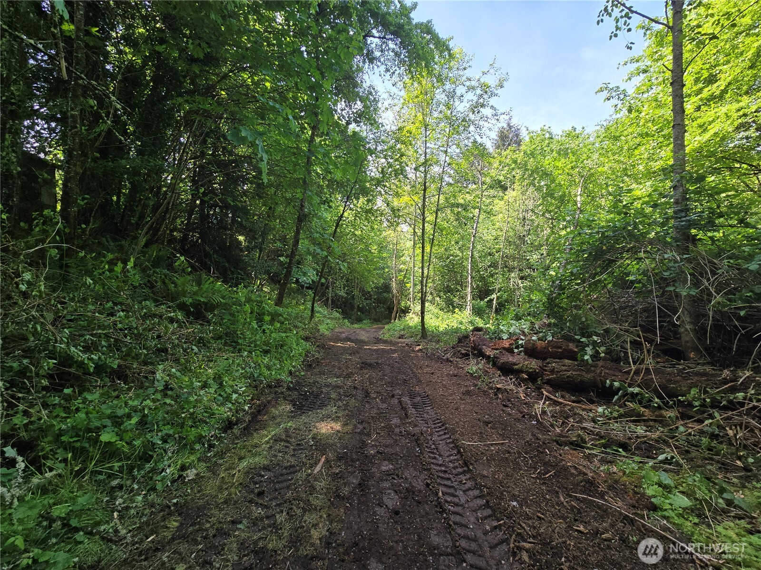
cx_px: 380
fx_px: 286
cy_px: 285
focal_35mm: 13
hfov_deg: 106.2
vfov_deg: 89.9
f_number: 2.2
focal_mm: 2.2
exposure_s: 1/270
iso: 50
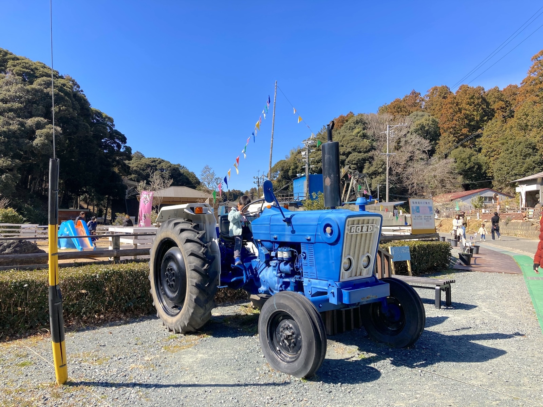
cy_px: 204
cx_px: 272
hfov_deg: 63.4
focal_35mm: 28
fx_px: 439
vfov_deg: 49.7
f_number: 1.8
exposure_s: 1/1297
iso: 20
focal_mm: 3.99
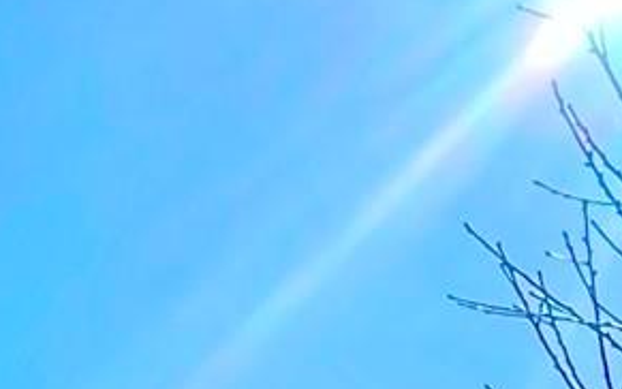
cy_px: 947
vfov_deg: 11.2
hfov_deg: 14.8
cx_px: -808
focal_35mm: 97
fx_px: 1645
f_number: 1.8
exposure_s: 1/1096
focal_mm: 1.57
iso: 32
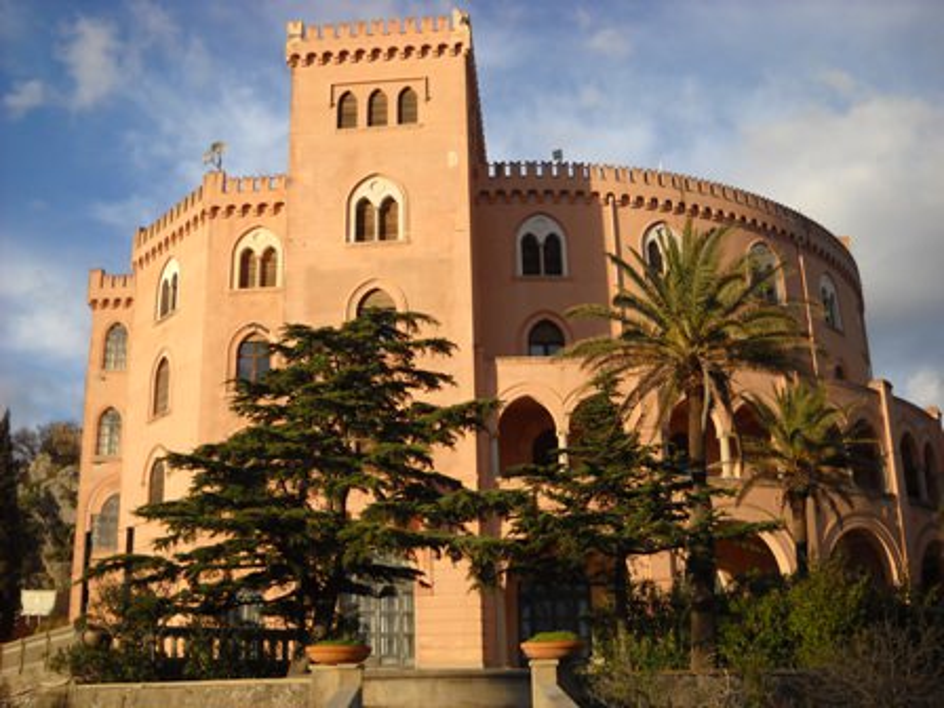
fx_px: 1118
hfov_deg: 45.8
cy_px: 354
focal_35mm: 41
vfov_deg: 35.1
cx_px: 472
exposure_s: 1/201
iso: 64
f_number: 5.5
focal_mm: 6.72
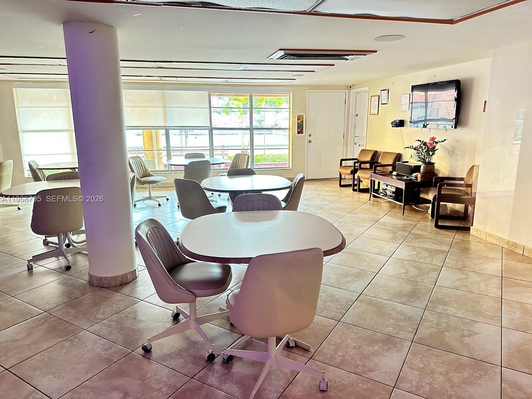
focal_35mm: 24
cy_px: 200
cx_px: 266
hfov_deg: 71.6
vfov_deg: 56.8
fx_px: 369
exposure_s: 1/40
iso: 1000
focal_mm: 6.86
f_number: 1.78
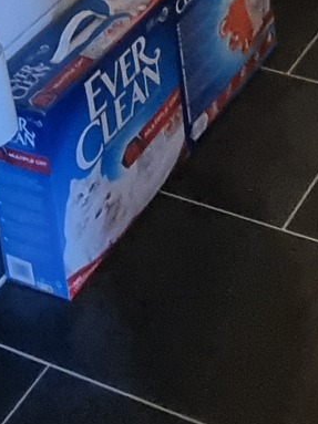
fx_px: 1066
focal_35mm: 87
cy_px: -418
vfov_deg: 16.9
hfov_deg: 15.4
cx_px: 501
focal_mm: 2.2
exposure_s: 1/33
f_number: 2.2
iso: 640
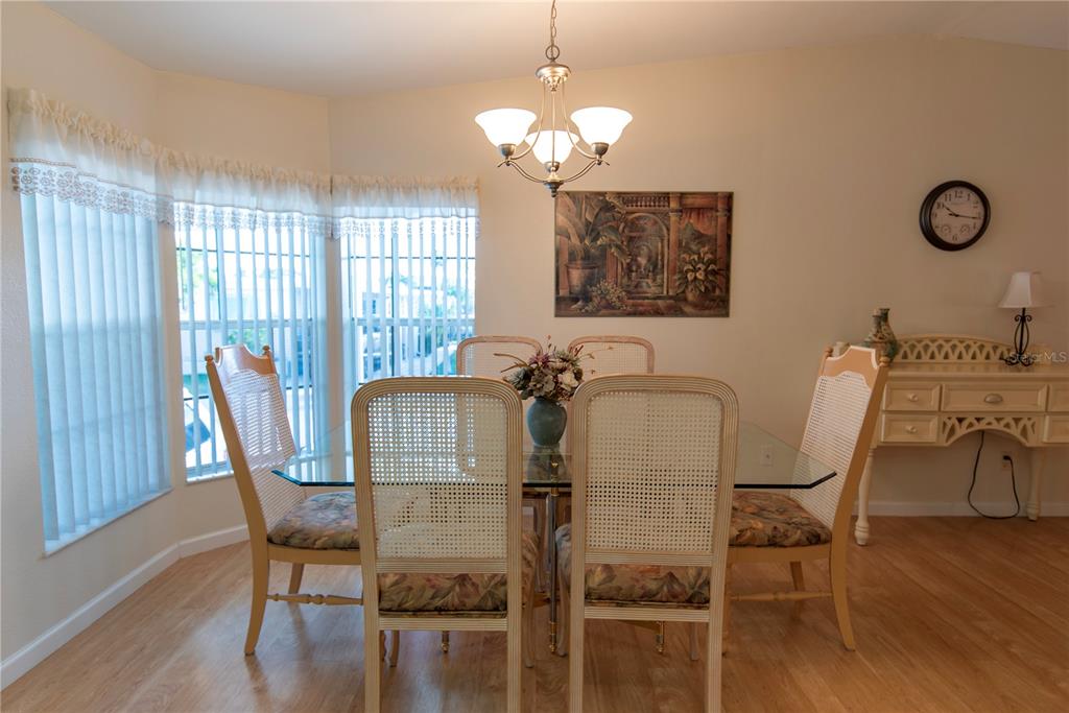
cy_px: 356
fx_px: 594
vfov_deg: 61.9
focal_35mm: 20
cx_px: 534
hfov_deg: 84.0
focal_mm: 20
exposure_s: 1/25
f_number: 2.8
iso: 100
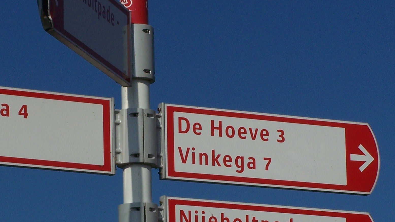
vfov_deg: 5.8
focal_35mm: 208
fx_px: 2179
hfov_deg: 10.4
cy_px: 183
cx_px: 136
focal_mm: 17.5
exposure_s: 1/1000
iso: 80
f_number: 6.3
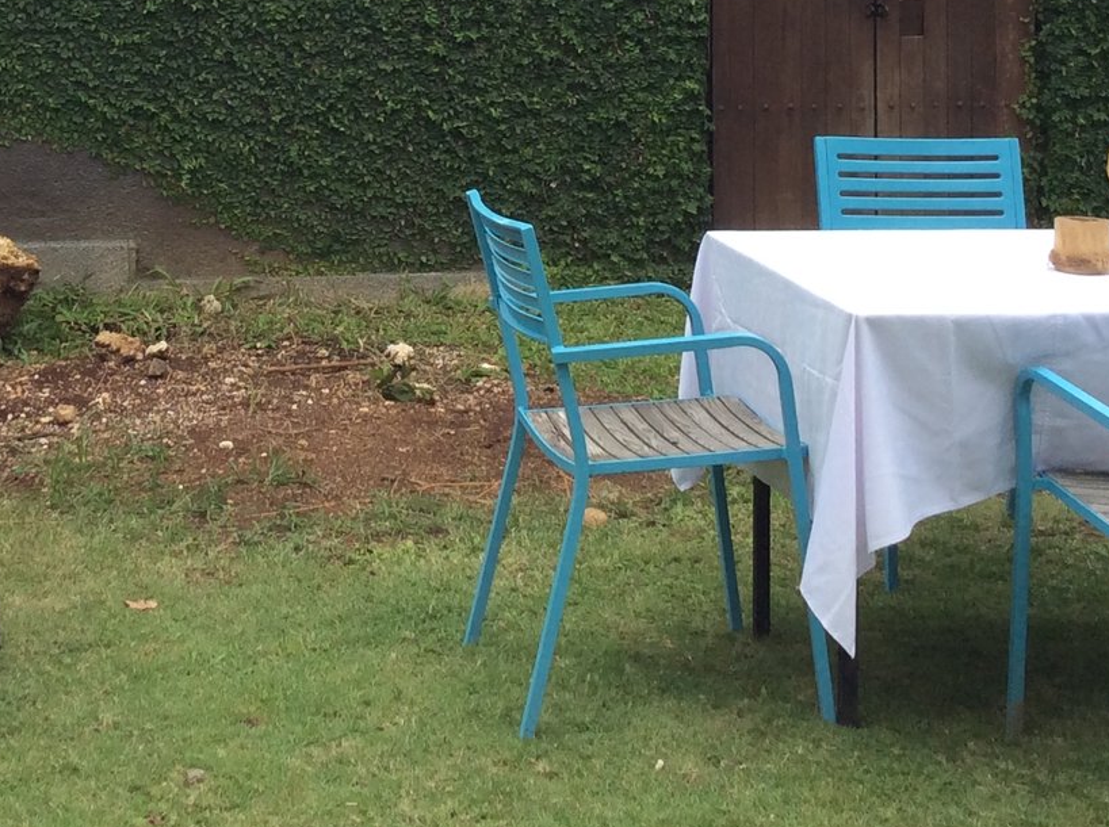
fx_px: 2430
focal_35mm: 76
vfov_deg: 18.4
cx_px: 298
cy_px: -142
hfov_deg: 25.4
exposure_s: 1/578
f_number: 2.4
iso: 32
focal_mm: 3.3
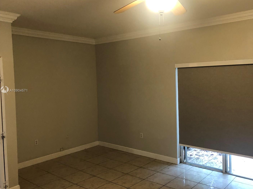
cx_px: 144
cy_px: 91
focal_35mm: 32
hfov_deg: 56.6
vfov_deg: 44.2
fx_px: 234
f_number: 1.8
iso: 80
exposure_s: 1/15
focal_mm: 3.99
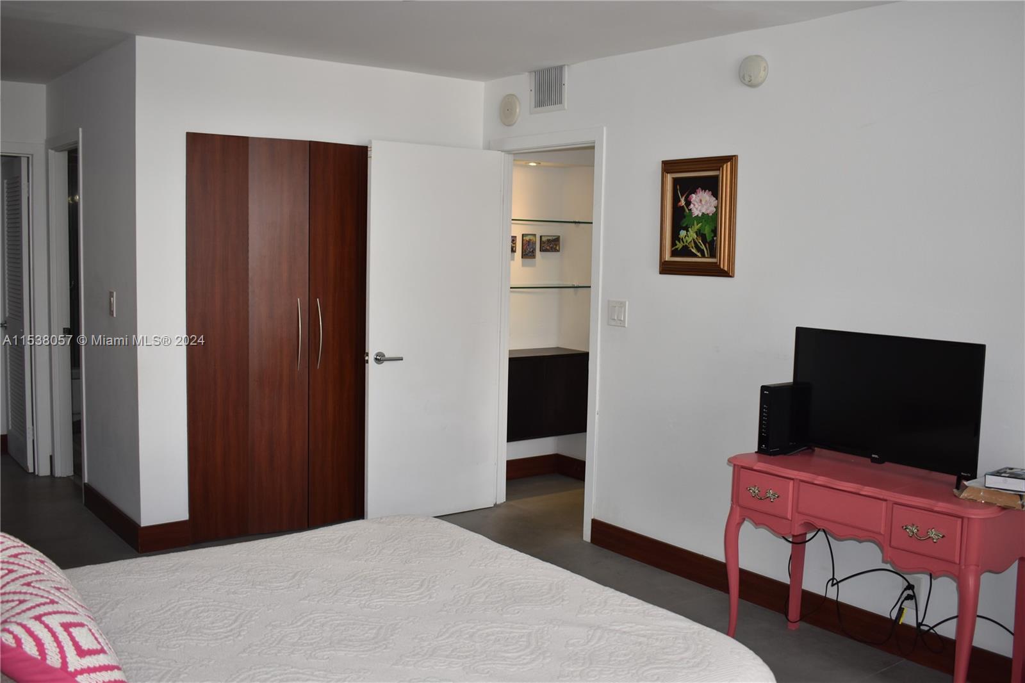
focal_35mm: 34
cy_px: 342
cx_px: 512
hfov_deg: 55.1
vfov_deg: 38.3
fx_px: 982
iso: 320
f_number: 3.8
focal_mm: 23
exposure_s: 1/100
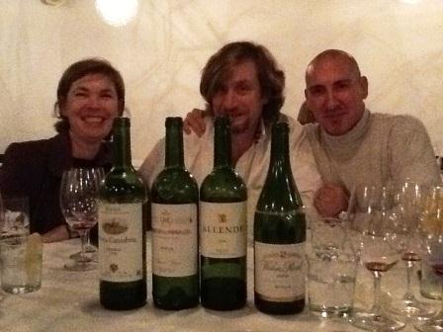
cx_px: 222
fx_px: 563
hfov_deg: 42.9
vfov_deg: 32.9
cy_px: 166
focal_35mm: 44
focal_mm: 2.03
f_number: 2.4
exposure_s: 1/15
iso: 640
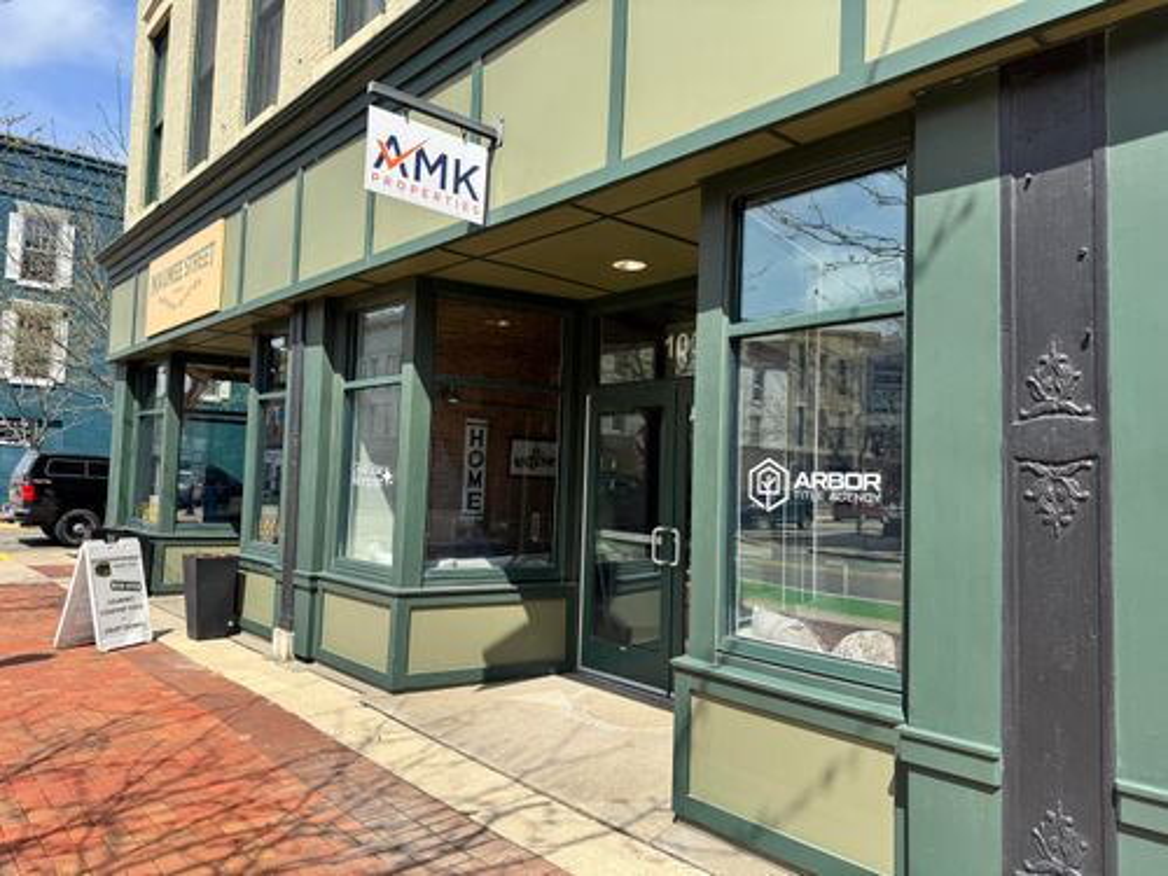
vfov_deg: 56.8
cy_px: 438
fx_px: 810
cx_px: 584
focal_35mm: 24
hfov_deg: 71.6
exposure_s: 1/2604
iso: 80
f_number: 1.78
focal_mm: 6.76
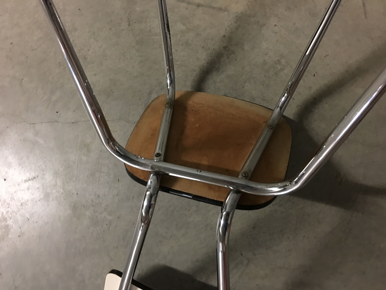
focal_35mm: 29
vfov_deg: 48.2
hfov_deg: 61.7
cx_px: 193
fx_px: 323
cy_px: 145
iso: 100
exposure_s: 1/4
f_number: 2.2
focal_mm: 4.15
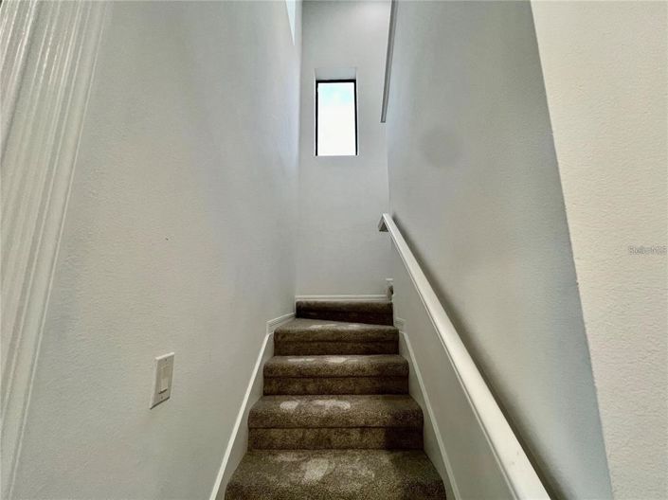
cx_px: 334
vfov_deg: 89.9
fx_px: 251
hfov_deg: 106.2
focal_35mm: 13
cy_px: 250
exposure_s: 1/60
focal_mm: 1.57
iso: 125
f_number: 1.8
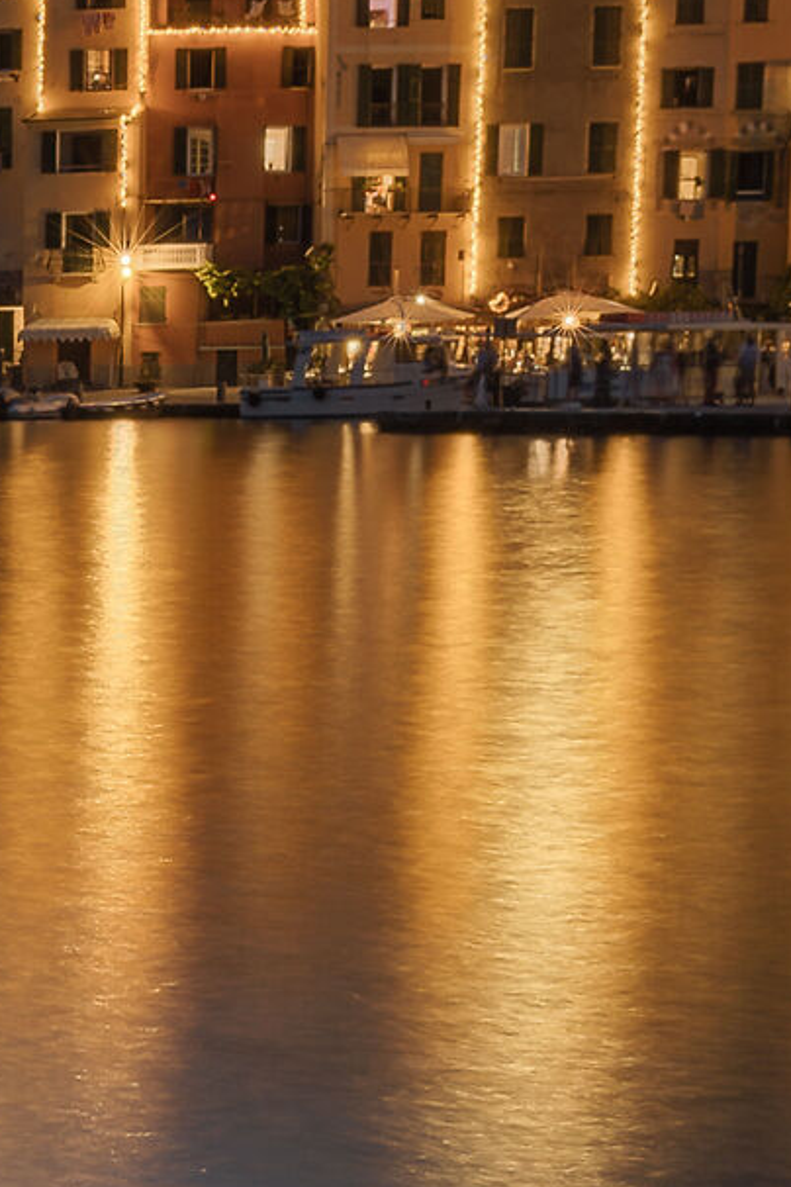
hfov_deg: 13.6
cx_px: -374
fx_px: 3131
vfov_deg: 21.1
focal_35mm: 95
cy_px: 991
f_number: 11
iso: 100
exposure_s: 30
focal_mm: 24
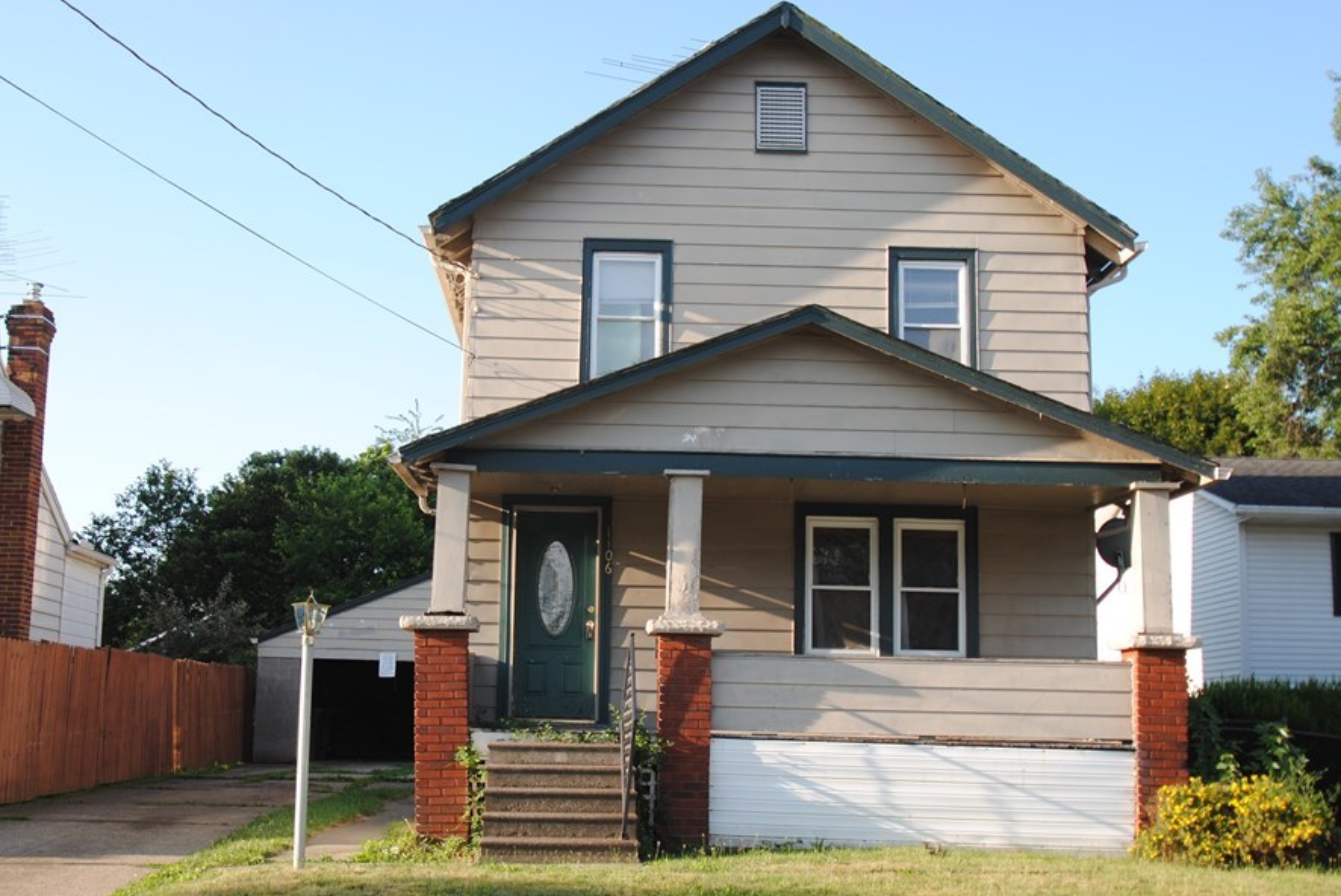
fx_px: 1640
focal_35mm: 44
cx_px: 602
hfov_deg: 44.4
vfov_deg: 30.5
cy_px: 489
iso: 100
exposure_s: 1/200
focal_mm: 24
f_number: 4.5
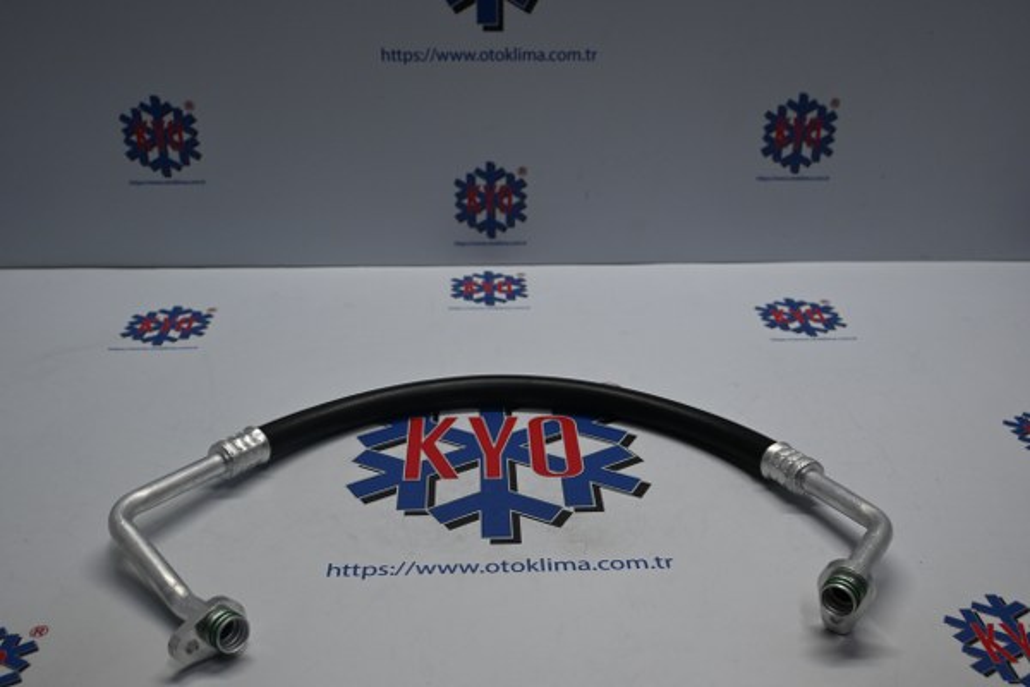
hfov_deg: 53.1
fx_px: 1030
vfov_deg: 36.9
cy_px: 344
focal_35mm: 36
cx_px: 515
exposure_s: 1/160
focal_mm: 24
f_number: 4.2
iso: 400
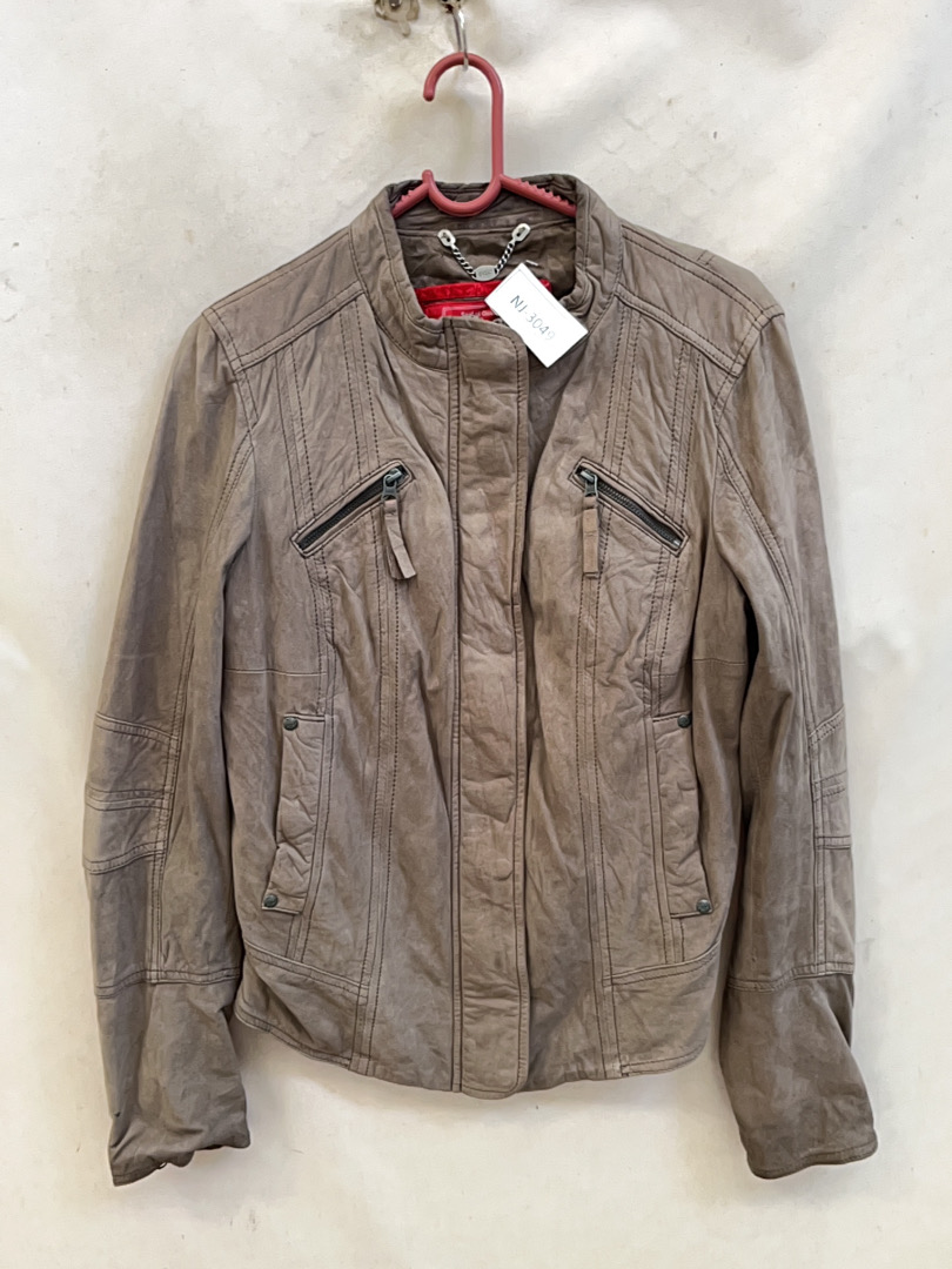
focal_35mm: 27
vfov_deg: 65.3
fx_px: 990
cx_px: 476
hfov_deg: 51.4
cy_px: 634
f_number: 1.6
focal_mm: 5.1
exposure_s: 1/60
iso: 80
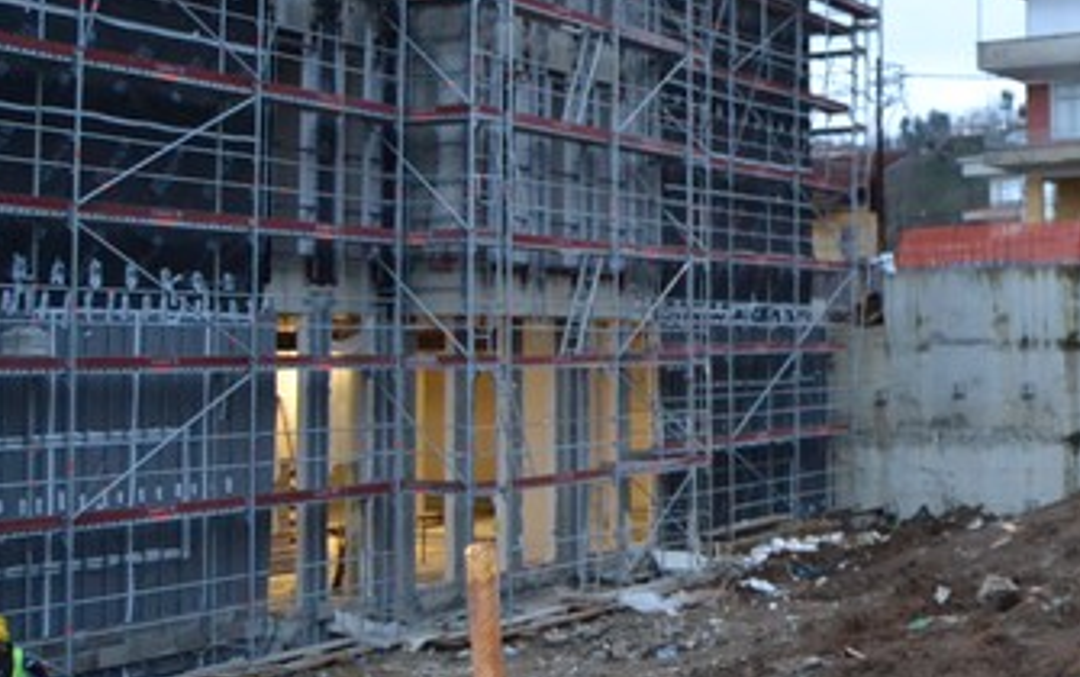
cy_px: 234
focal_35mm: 55
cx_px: 1051
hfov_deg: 34.0
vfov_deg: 23.5
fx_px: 1620
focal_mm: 18
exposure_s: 1/60
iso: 2500
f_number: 3.5
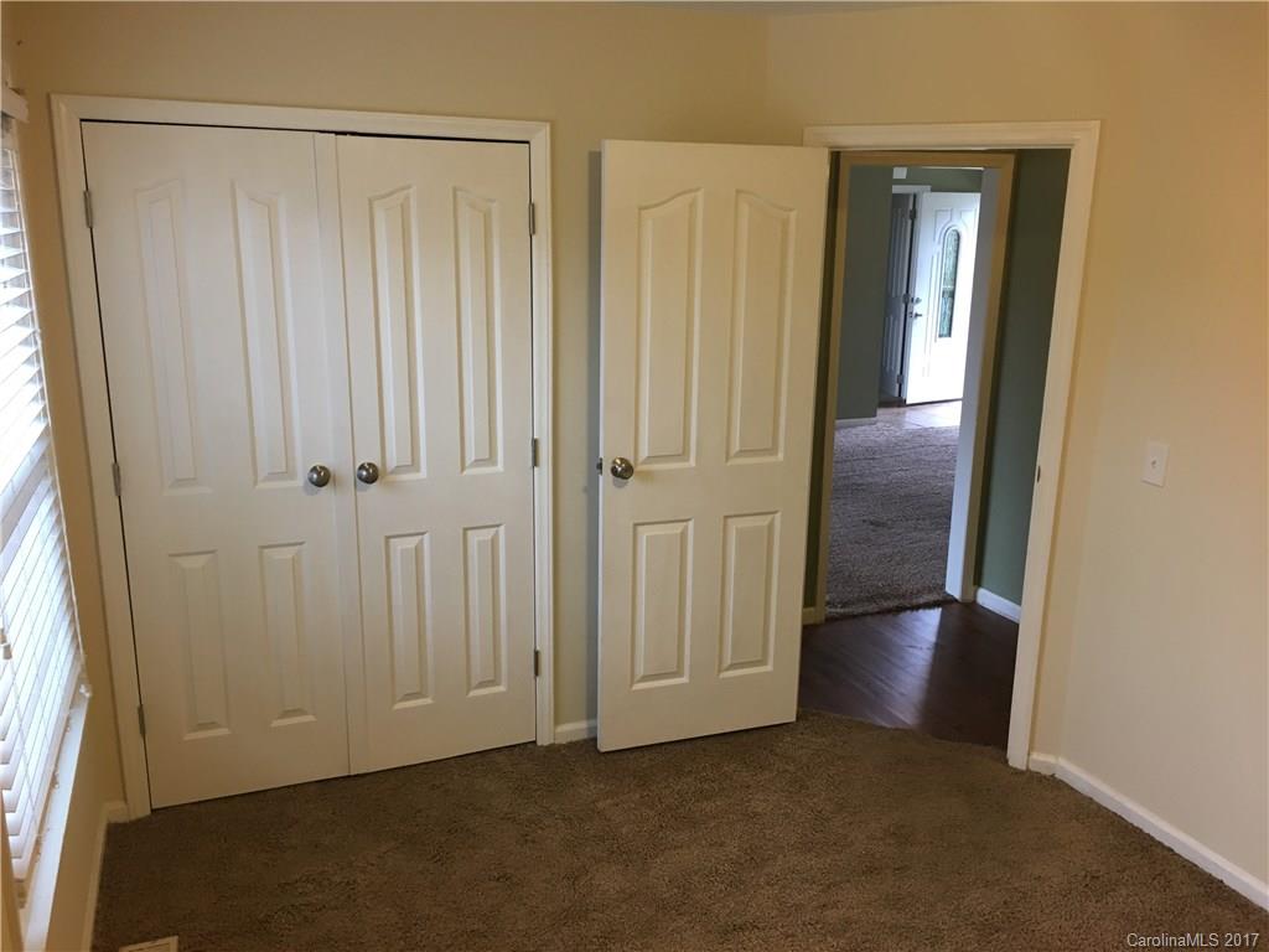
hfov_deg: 61.7
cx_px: 634
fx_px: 1063
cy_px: 476
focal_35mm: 29
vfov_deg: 48.2
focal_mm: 4.15
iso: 80
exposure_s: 1/30
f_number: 2.2
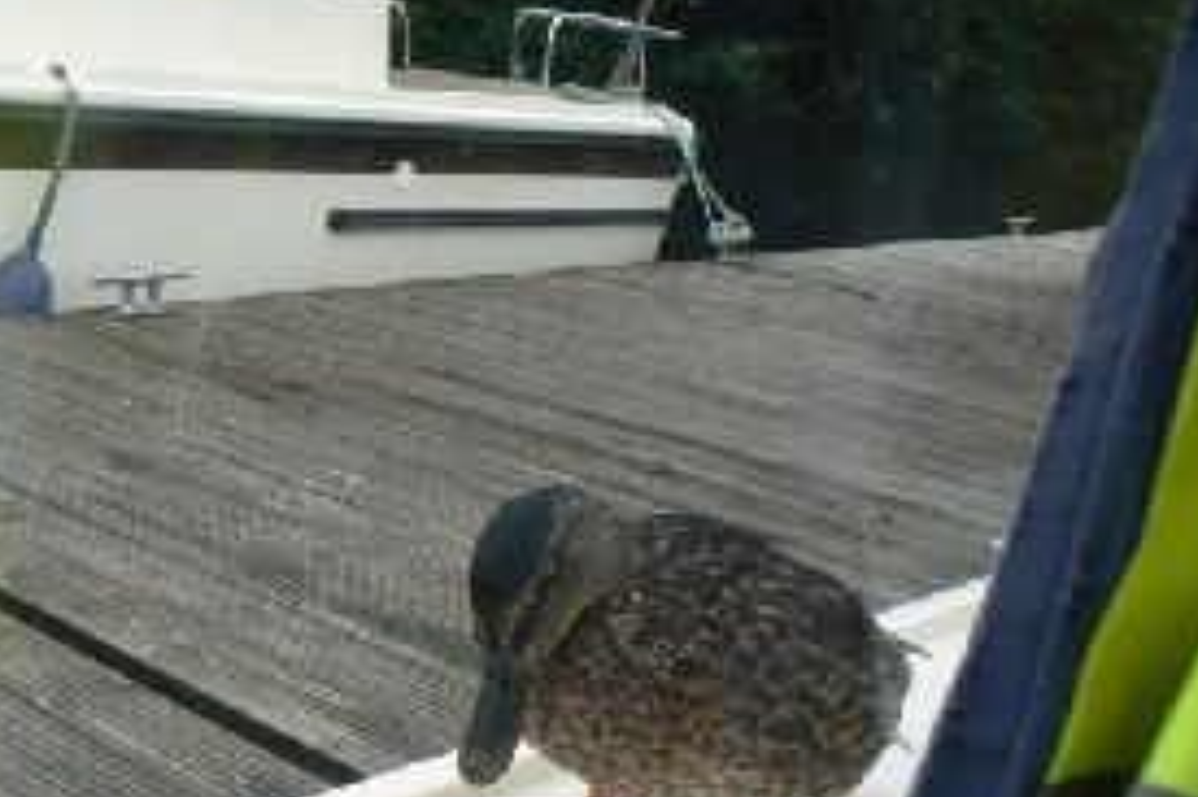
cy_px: 536
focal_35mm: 49
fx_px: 1630
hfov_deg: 40.1
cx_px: 462
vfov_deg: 27.3
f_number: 5
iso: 80
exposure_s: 1/125
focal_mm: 6
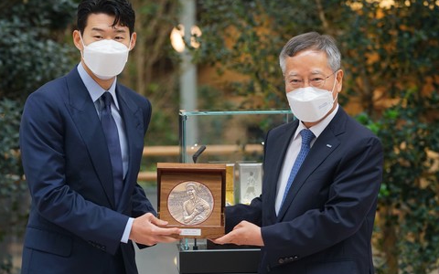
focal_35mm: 247
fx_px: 2955
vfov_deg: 5.3
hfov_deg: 8.5
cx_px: 191
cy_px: 100
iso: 1600
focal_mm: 194
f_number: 5
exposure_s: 1/250
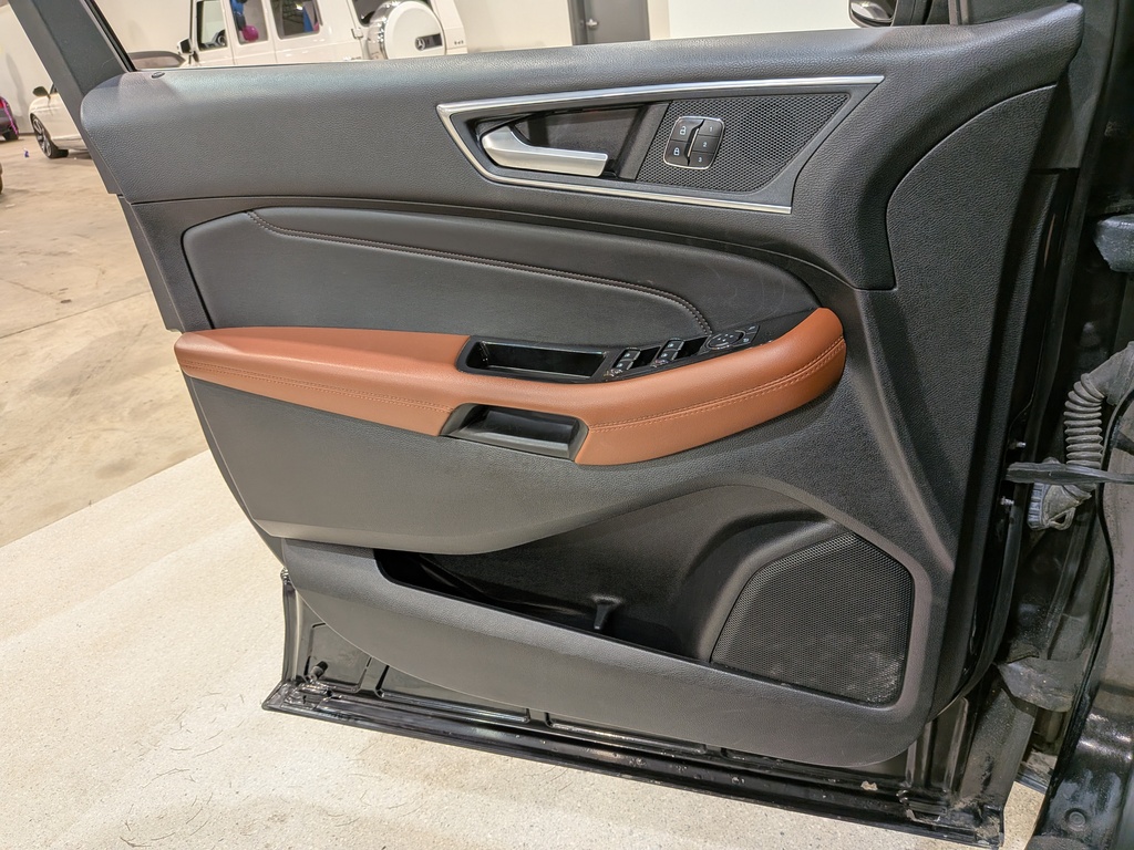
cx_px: 567
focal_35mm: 24
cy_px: 425
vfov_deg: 56.8
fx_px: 786
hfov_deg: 71.6
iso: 126
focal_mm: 4.53
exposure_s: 1/120
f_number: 1.7
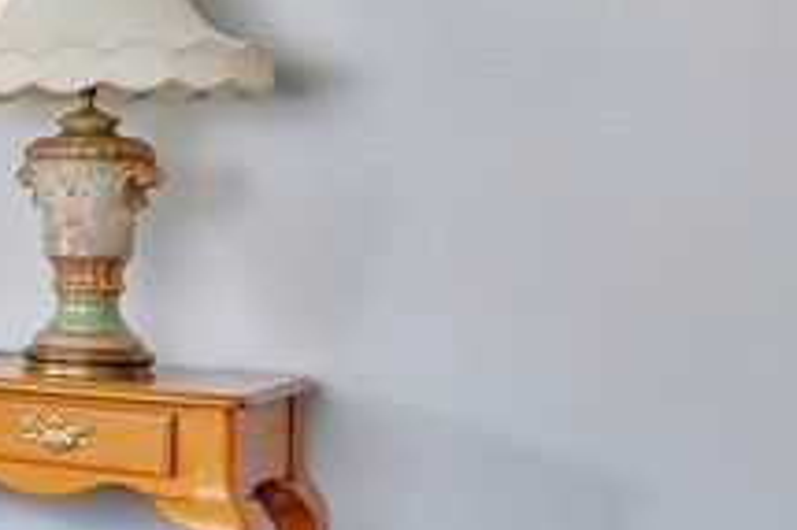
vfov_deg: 16.8
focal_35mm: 81
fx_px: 1792
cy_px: 174
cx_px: -1094
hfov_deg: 15.1
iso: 400
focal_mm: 16
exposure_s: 1/40
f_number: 4
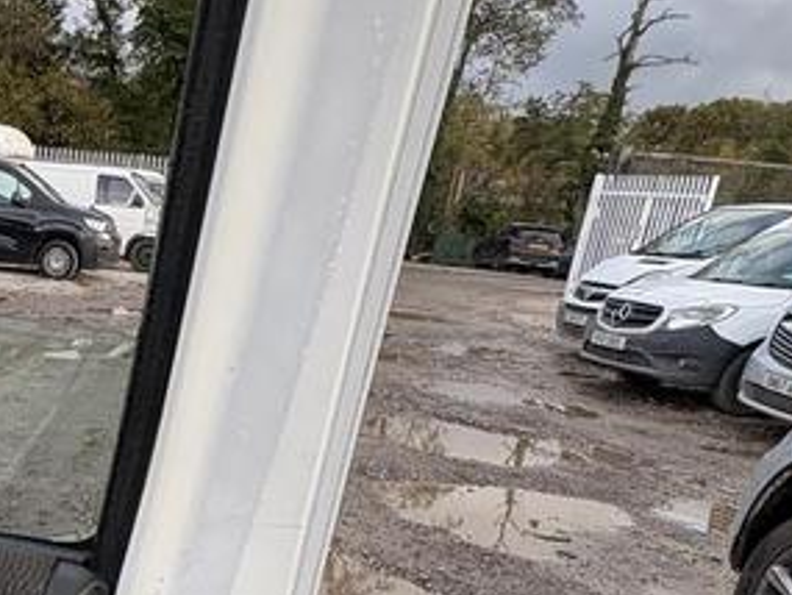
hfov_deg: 37.9
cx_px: -14
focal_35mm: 44
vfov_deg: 31.5
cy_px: 523
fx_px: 1007
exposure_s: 1/366
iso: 40
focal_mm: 2.22
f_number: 2.2
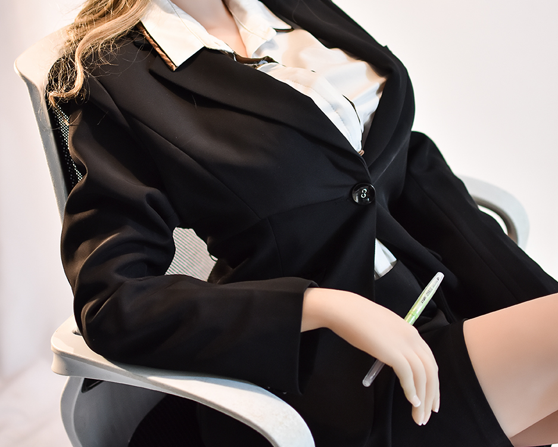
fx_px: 1251
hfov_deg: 25.1
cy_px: 158
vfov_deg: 20.2
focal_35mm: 76
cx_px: 275
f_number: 1.8
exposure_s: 1/60
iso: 640
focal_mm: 35
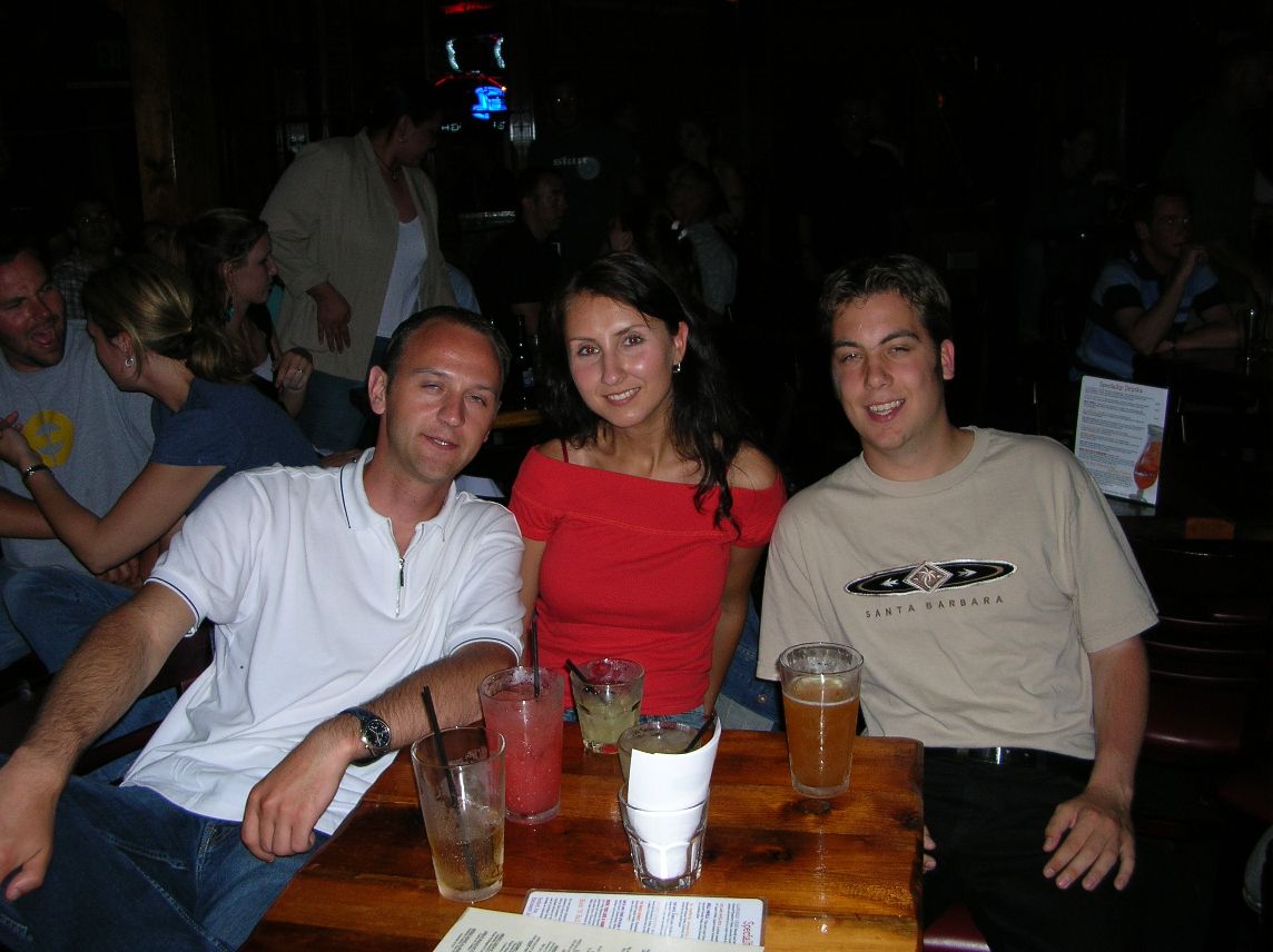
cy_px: 476
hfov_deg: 52.7
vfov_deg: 40.6
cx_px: 636
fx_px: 1286
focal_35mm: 35
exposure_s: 1/60.1
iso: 50
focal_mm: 5.8
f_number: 2.8
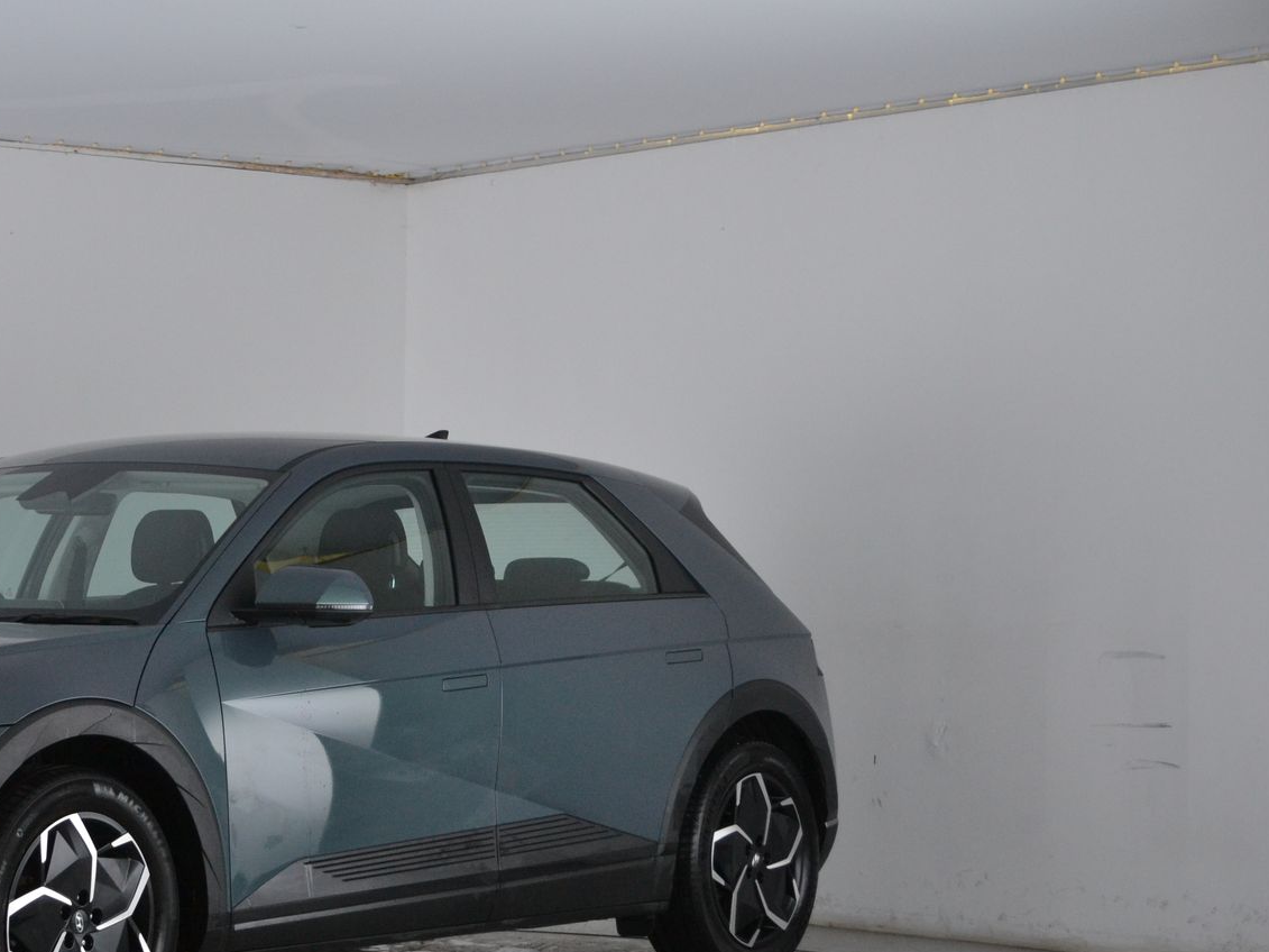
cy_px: 550
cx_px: 145
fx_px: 3446
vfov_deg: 15.7
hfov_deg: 20.5
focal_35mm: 94
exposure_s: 1/60
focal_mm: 36
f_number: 5
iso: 720
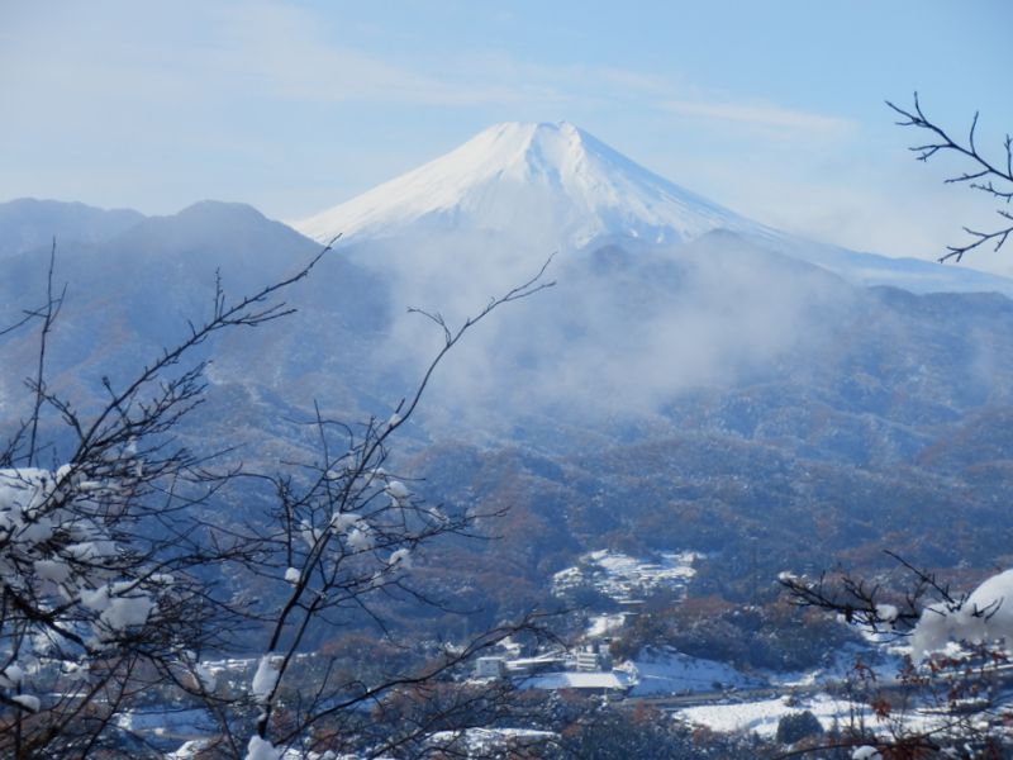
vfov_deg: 9.8
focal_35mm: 152
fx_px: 4448
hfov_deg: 13.0
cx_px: 506
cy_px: 380
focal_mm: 26.9
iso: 80
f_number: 5.9
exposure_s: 1/500
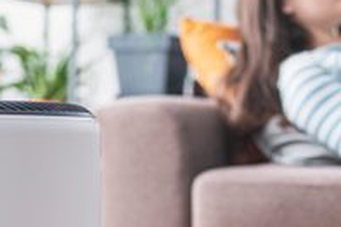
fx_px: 1145
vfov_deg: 11.1
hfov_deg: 16.9
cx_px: 223
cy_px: 259
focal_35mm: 121
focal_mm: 35
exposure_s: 1/320
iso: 200
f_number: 1.4
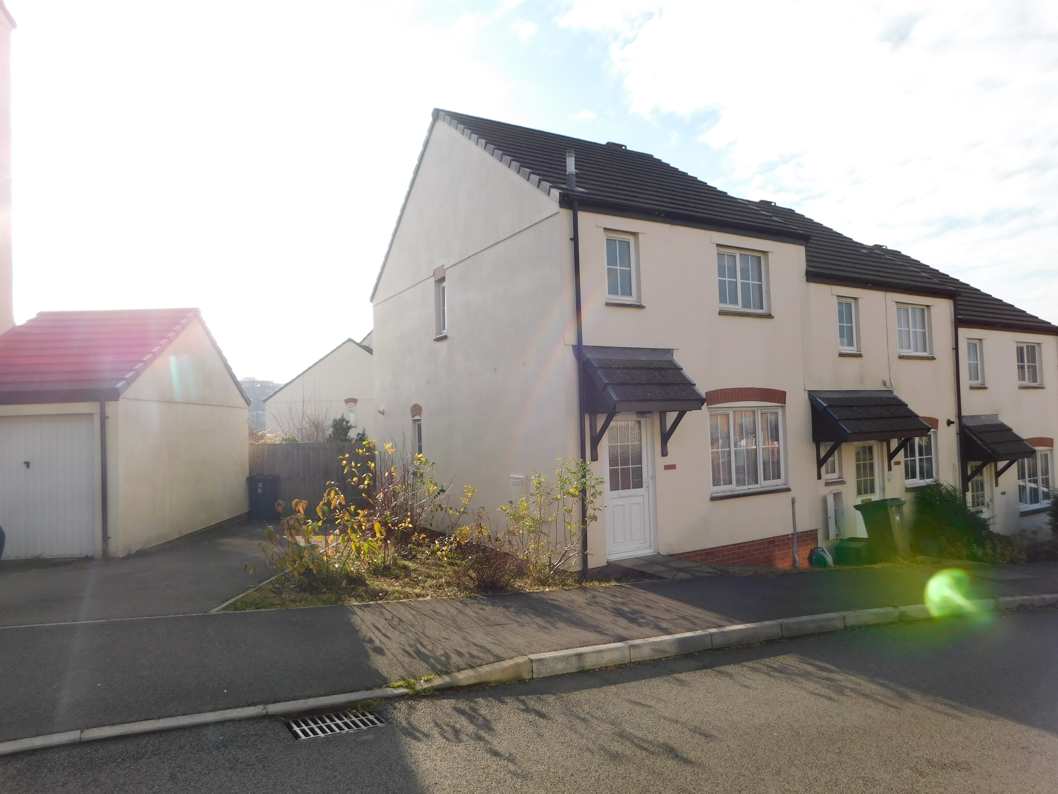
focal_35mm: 23
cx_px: 529
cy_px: 397
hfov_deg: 73.9
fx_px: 703
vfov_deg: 58.9
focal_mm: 4
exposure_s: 1/1000
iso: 125
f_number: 3
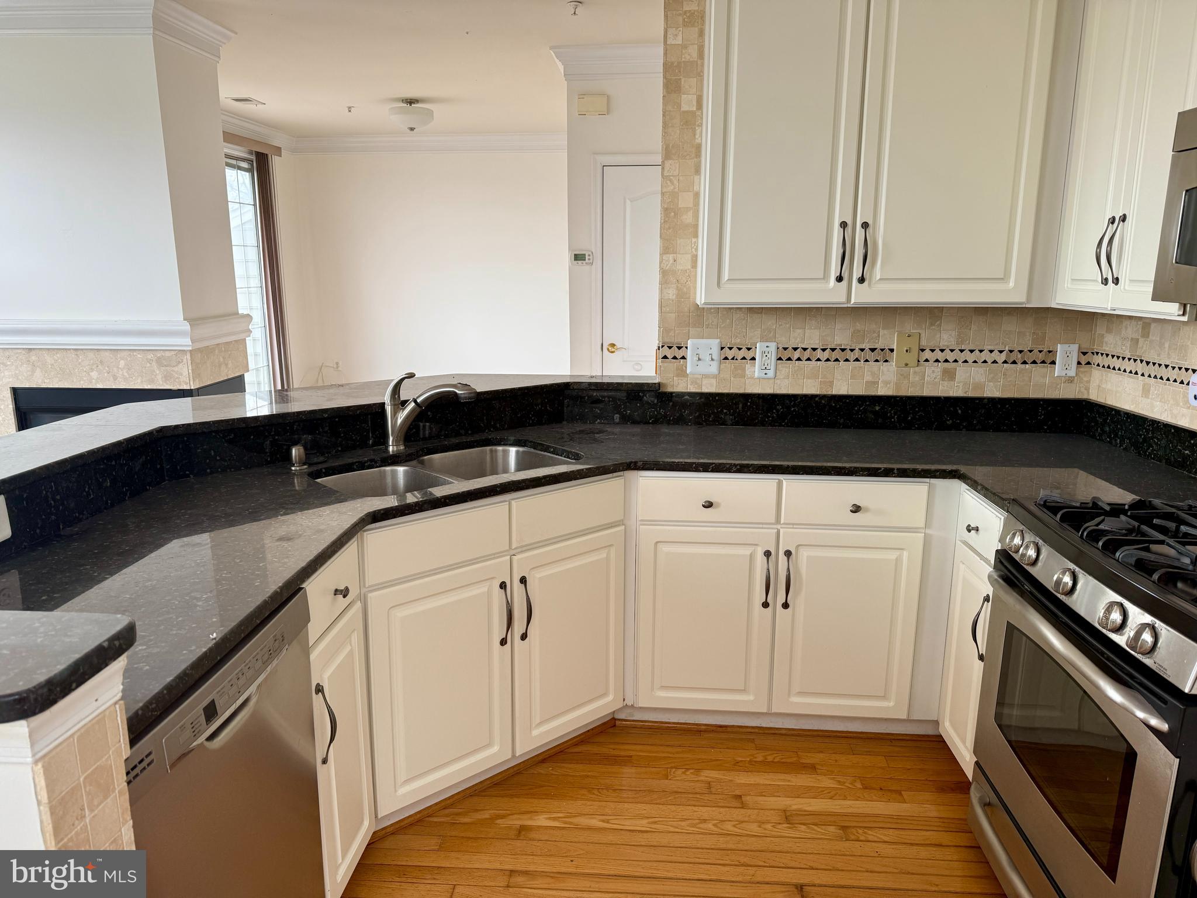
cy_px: 449
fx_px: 830
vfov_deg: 56.8
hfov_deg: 71.6
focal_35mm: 24
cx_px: 598
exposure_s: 1/121
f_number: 1.78
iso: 80
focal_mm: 6.76
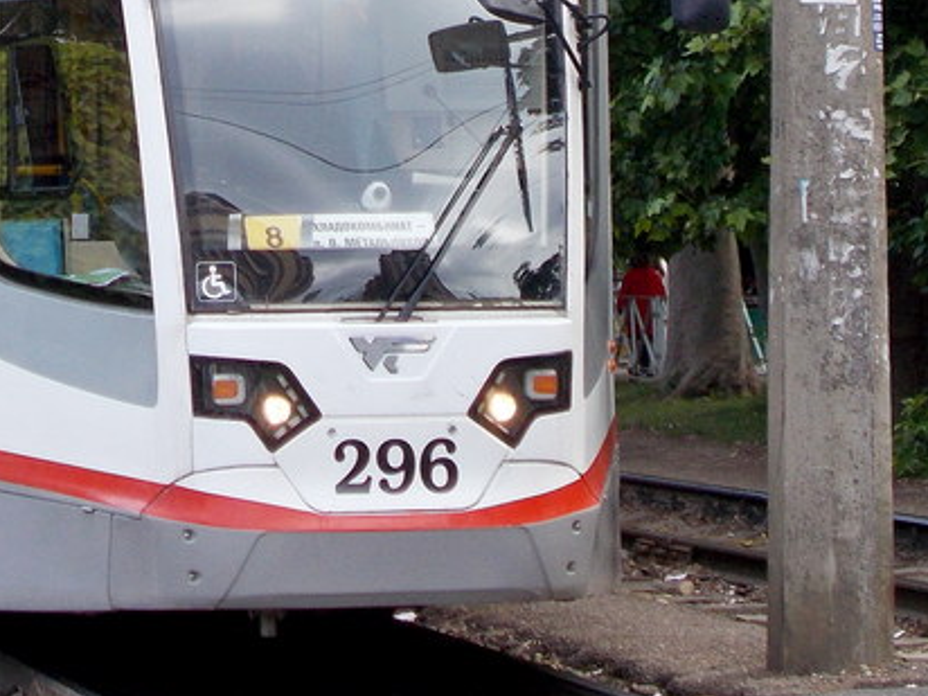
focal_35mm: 169
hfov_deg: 11.7
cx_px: 194
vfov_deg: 8.6
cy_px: -250
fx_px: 4531
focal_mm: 10.3
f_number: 4.9
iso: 80
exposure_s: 1/100
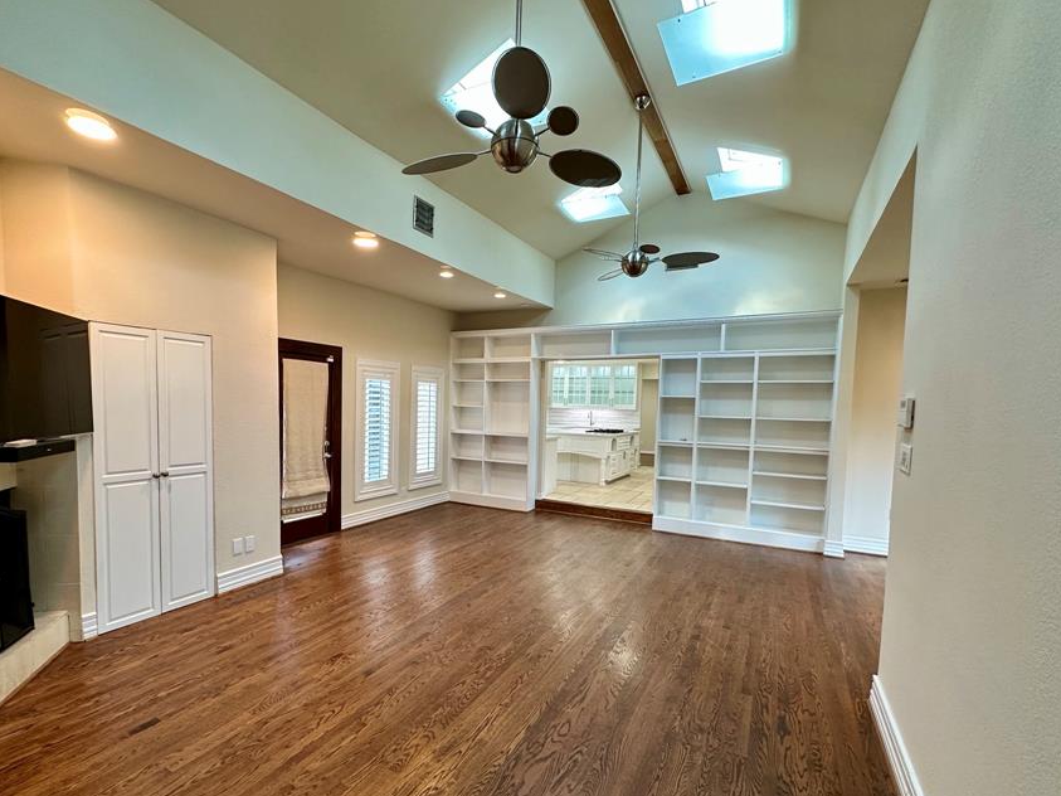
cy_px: 441
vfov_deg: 74.5
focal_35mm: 17
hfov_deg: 90.8
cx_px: 481
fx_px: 521
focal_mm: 2.22
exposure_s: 1/60
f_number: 2.2
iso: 160
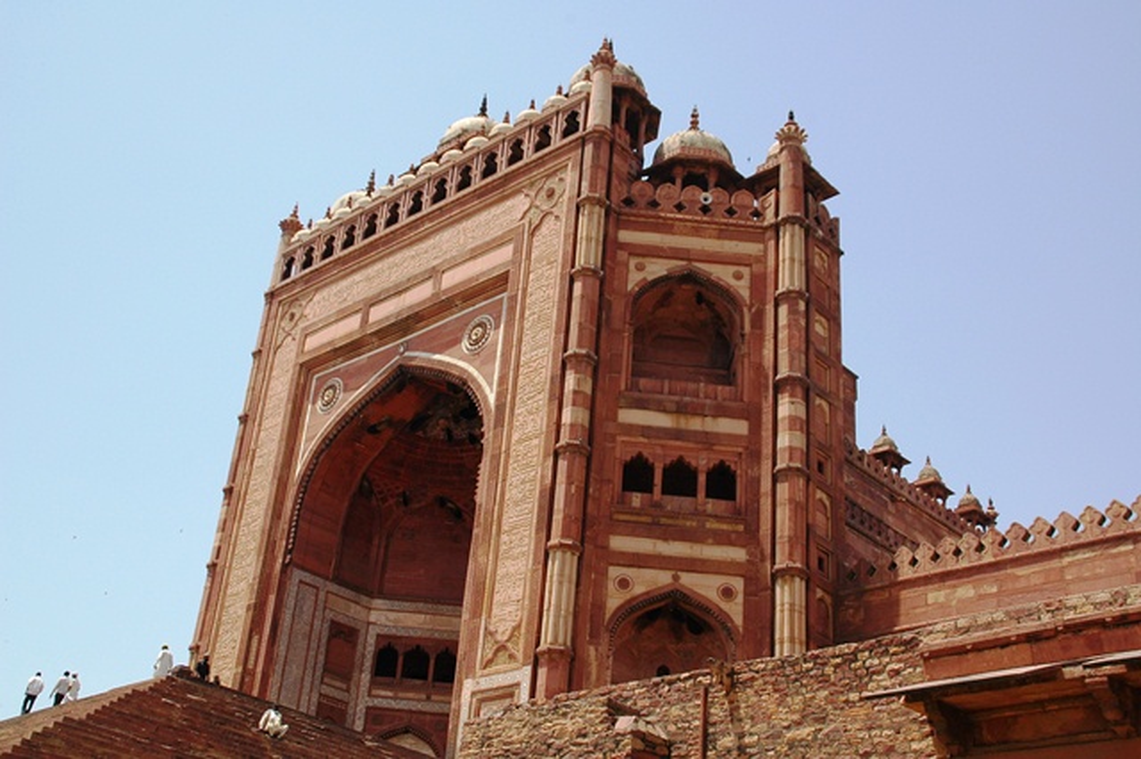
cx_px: 570
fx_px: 1520
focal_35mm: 48
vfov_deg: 28.0
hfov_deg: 41.1
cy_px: 380
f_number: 10
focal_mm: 32
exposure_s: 1/250
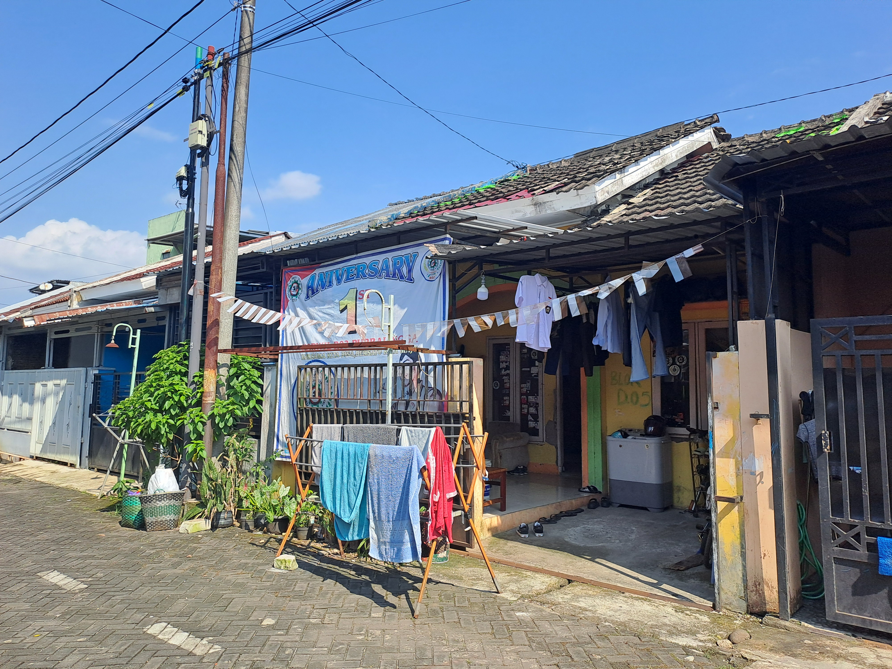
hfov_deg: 69.4
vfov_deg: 54.9
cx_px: 446
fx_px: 644
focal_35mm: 25
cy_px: 334
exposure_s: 1/1182
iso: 32
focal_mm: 4.65
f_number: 1.8
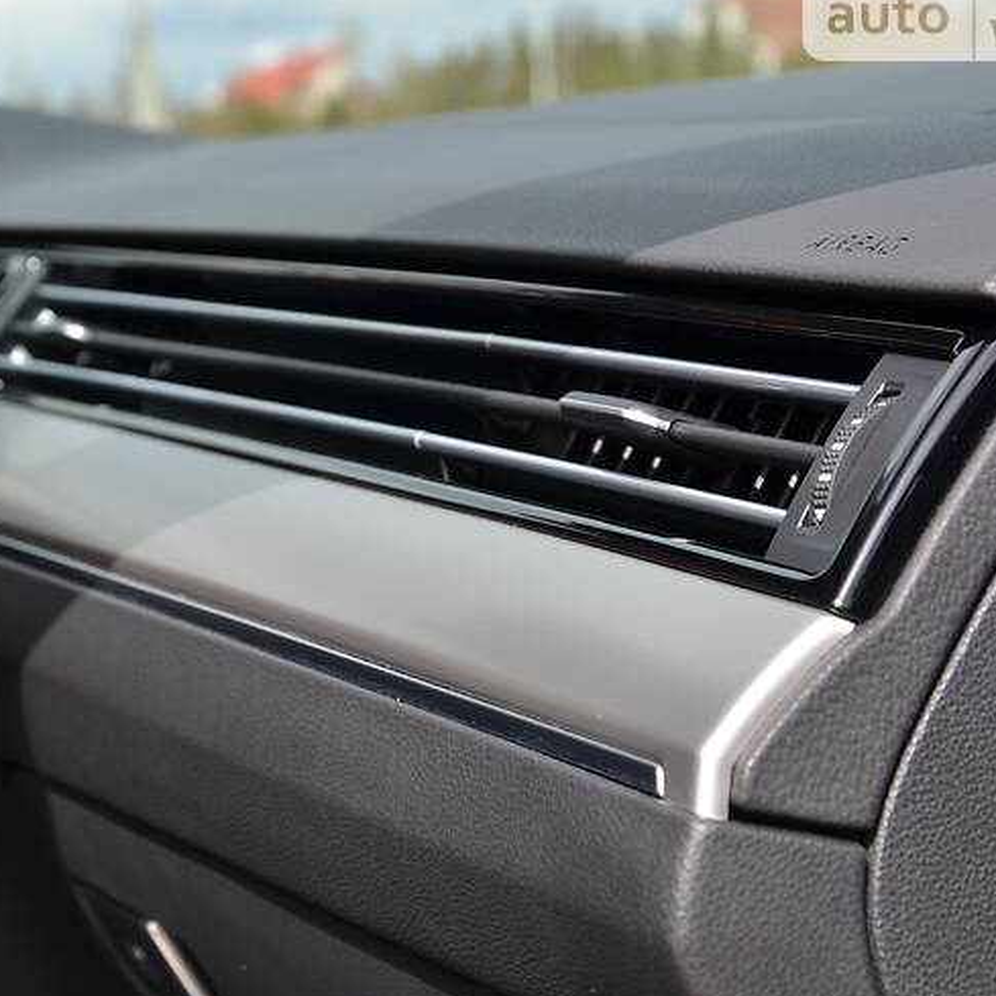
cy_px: 489
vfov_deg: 17.4
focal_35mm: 100
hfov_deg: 17.3
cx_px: 312
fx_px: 3255
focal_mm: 48
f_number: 8
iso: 200
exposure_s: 1/250
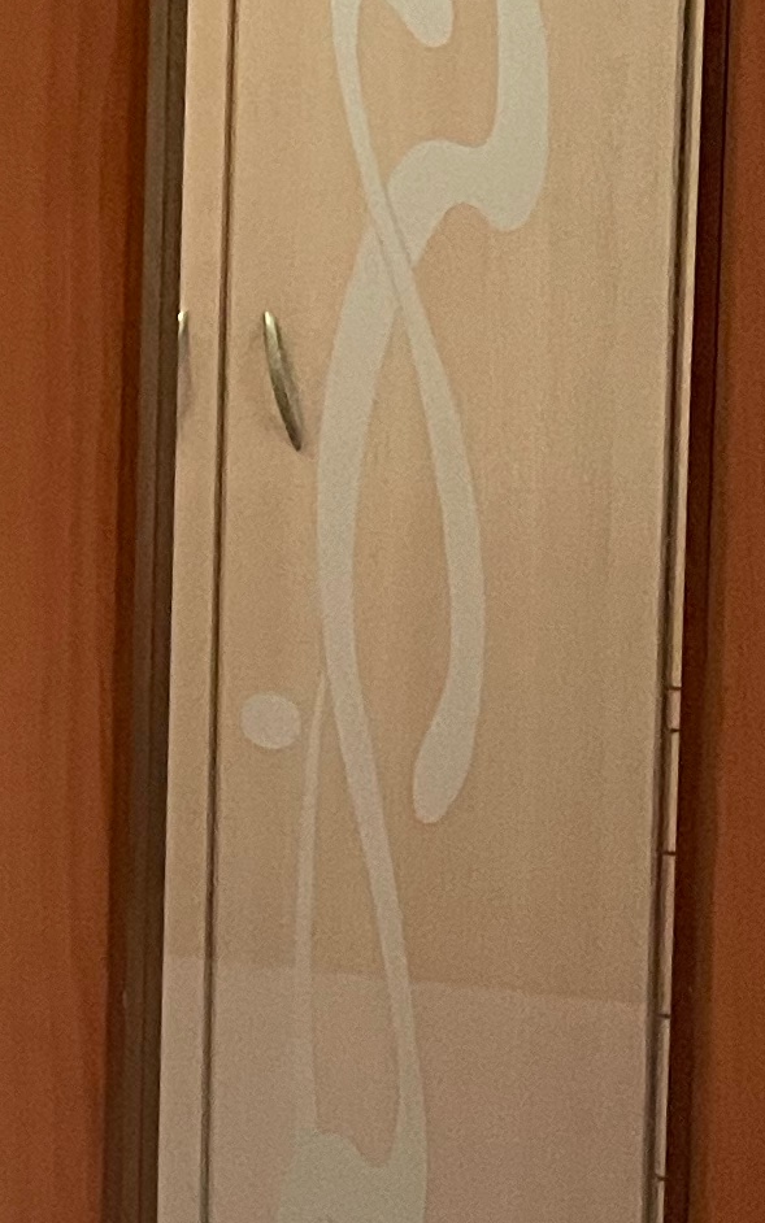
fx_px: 3935
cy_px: 275
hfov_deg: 9.6
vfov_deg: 17.5
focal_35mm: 118
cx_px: -1164
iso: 400
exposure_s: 1/50
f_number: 1.6
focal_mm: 4.2
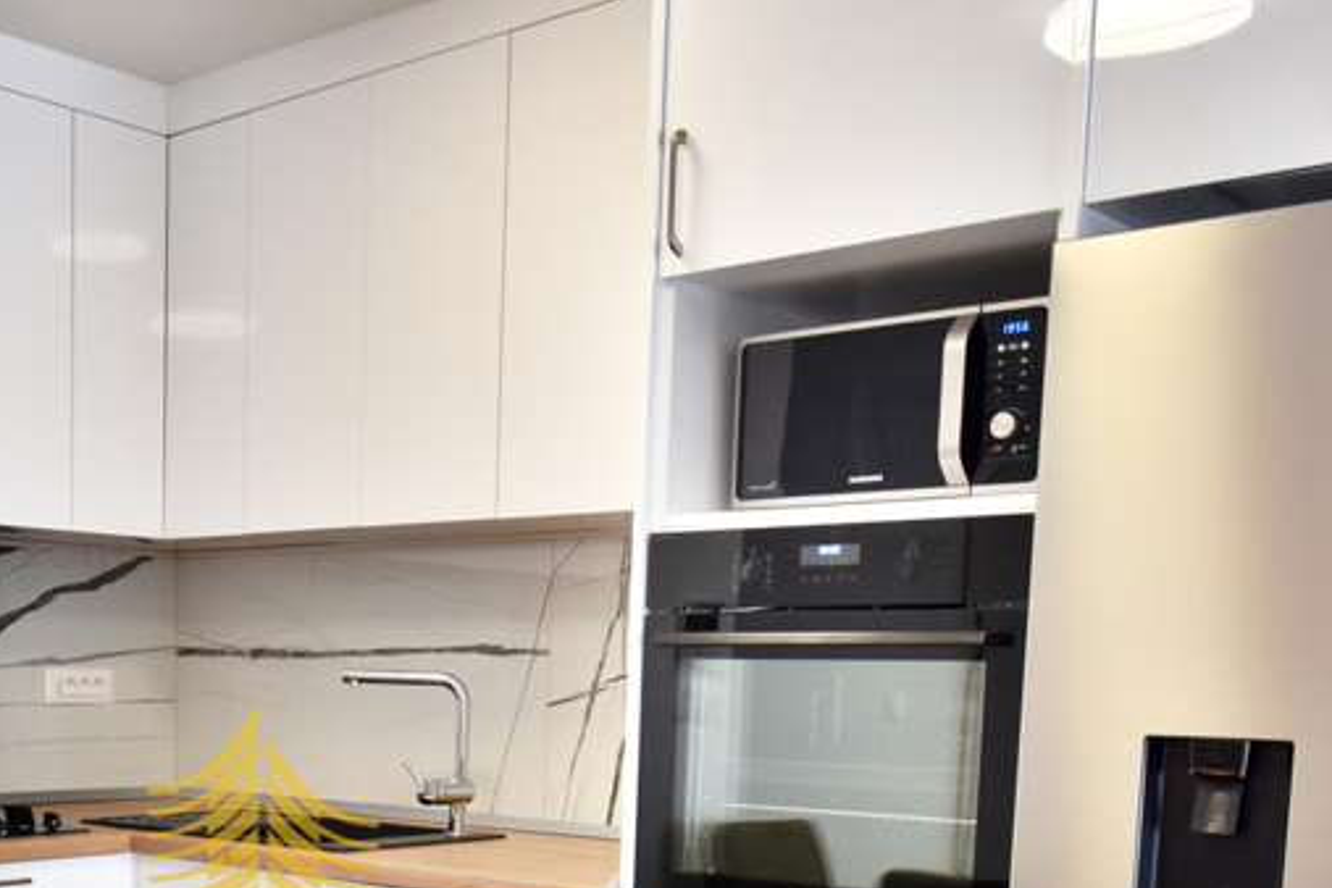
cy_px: 880
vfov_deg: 27.5
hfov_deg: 40.8
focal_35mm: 46
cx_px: 263
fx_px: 1709
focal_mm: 13
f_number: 4.8
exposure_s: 1/30
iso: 360
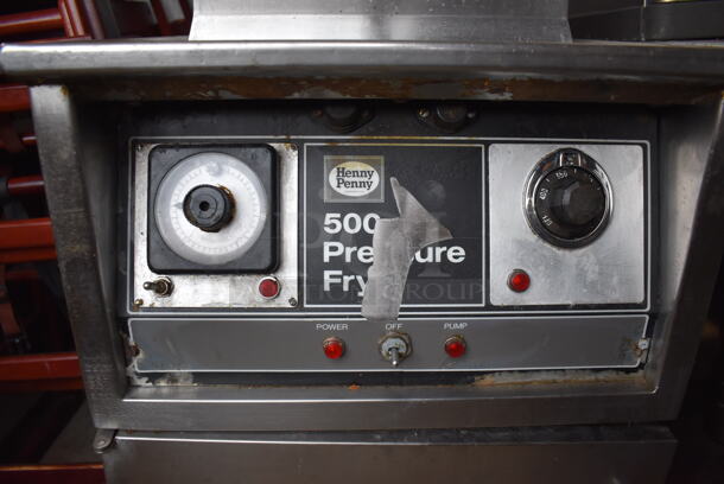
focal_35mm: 27
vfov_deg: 48.0
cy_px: 242
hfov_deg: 67.3
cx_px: 362
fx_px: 544
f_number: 3.5
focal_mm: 18
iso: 800
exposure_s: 1/250
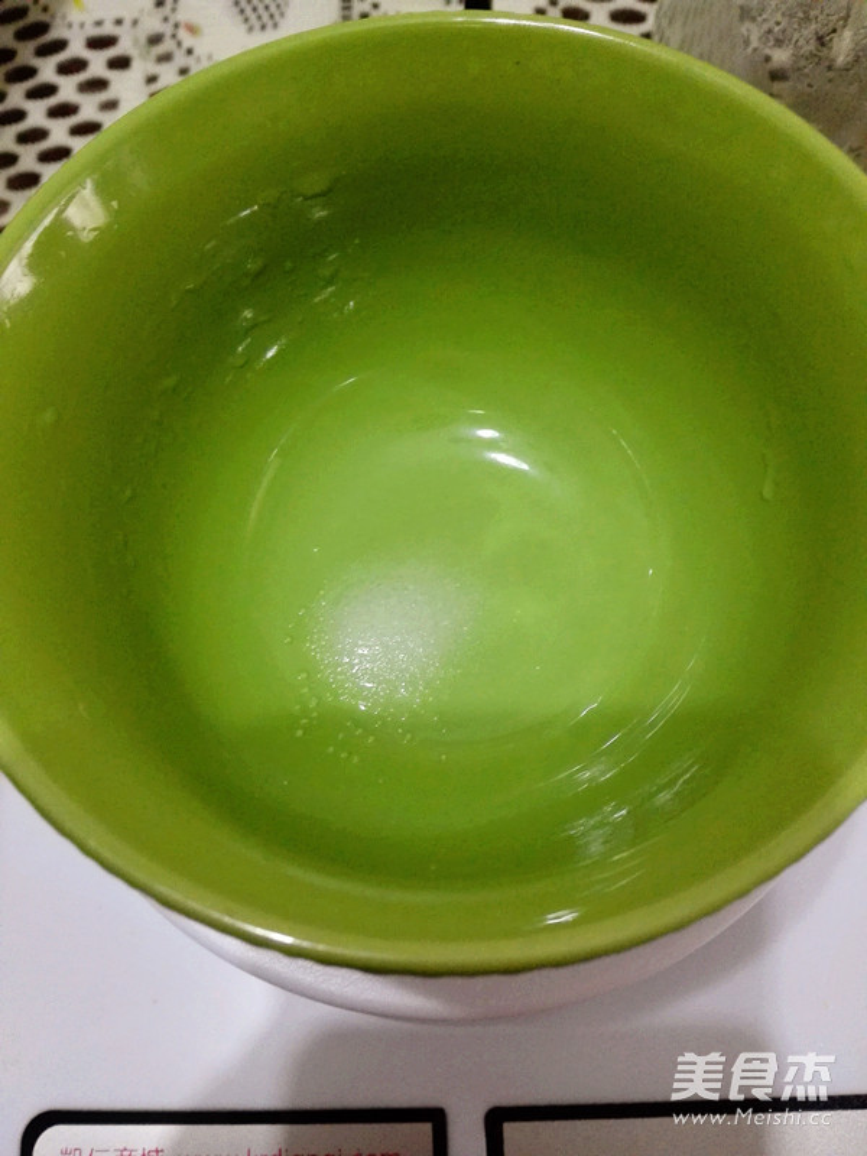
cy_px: 578
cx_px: 434
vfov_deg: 63.4
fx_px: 935
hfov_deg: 49.7
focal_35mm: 28
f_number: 2
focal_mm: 3.79
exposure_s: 1/16
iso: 640
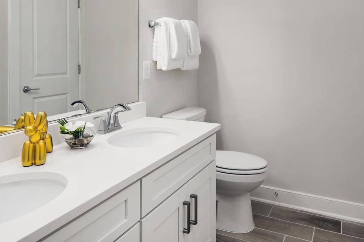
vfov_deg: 43.0
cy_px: 82
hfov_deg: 61.9
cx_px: 186
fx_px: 303
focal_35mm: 30
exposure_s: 1/250
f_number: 9
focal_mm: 19
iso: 200
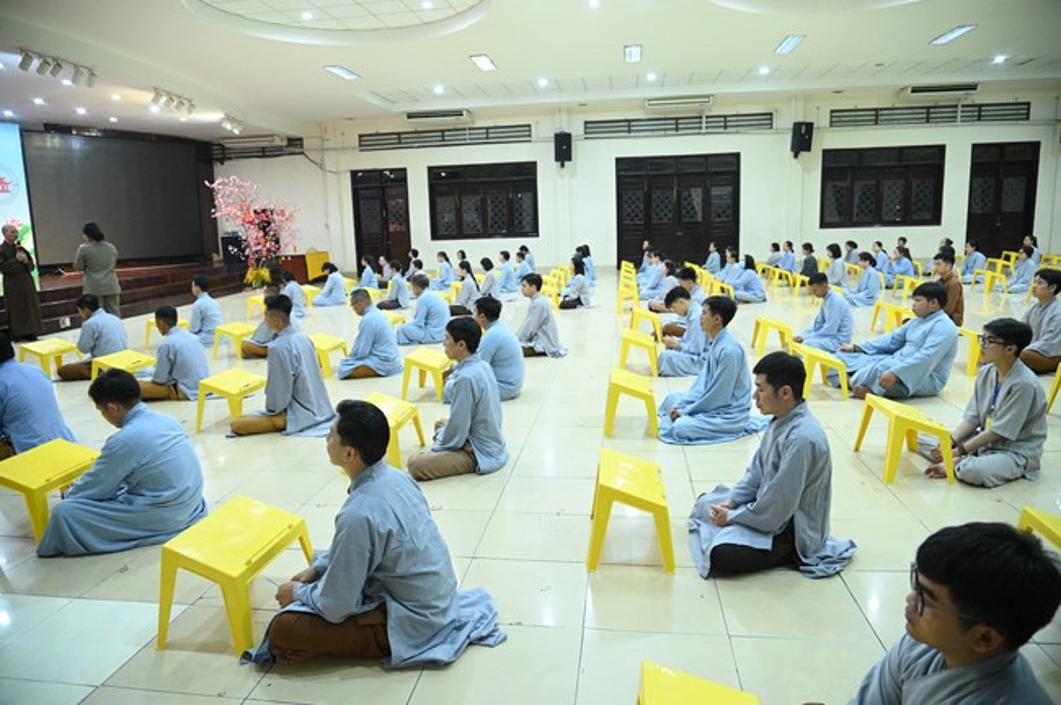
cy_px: 352
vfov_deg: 53.0
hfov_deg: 73.8
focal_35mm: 24
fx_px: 707
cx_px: 530
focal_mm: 24
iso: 6400
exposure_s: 1/125
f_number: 4
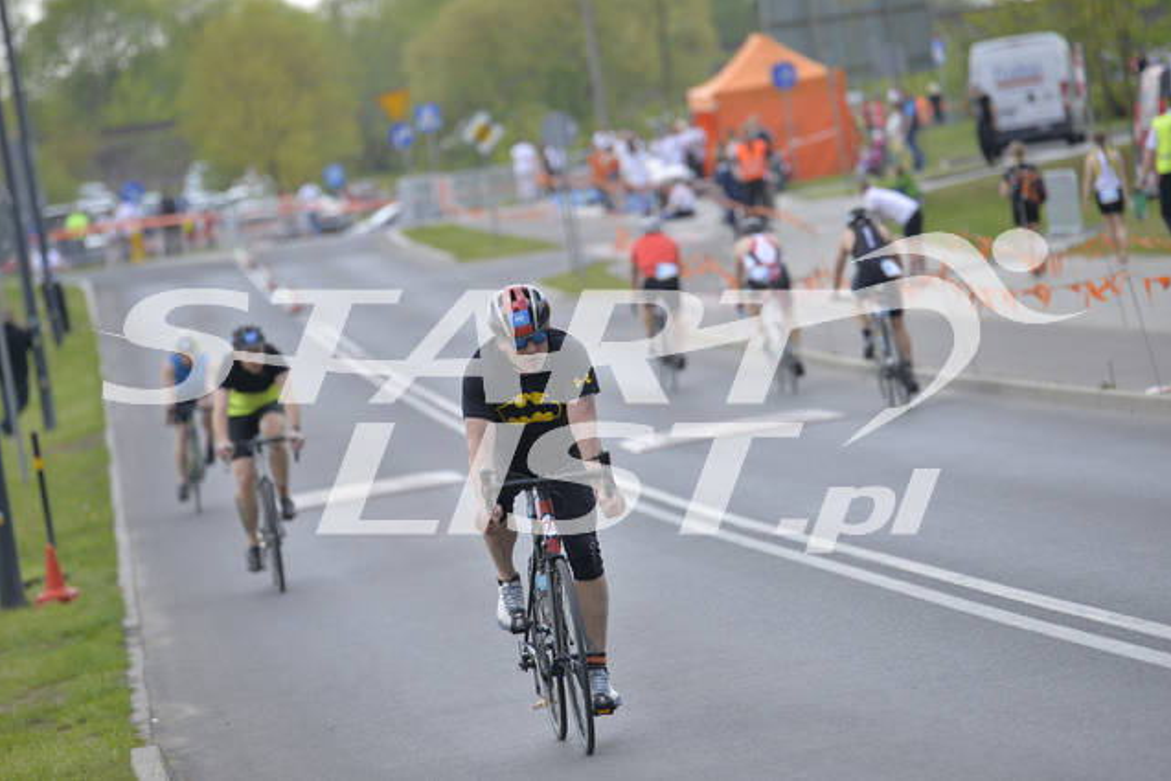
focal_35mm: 201
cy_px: 390
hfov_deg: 10.2
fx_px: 6539
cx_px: 586
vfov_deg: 6.8
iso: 400
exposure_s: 1/2500
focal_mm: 200
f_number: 4
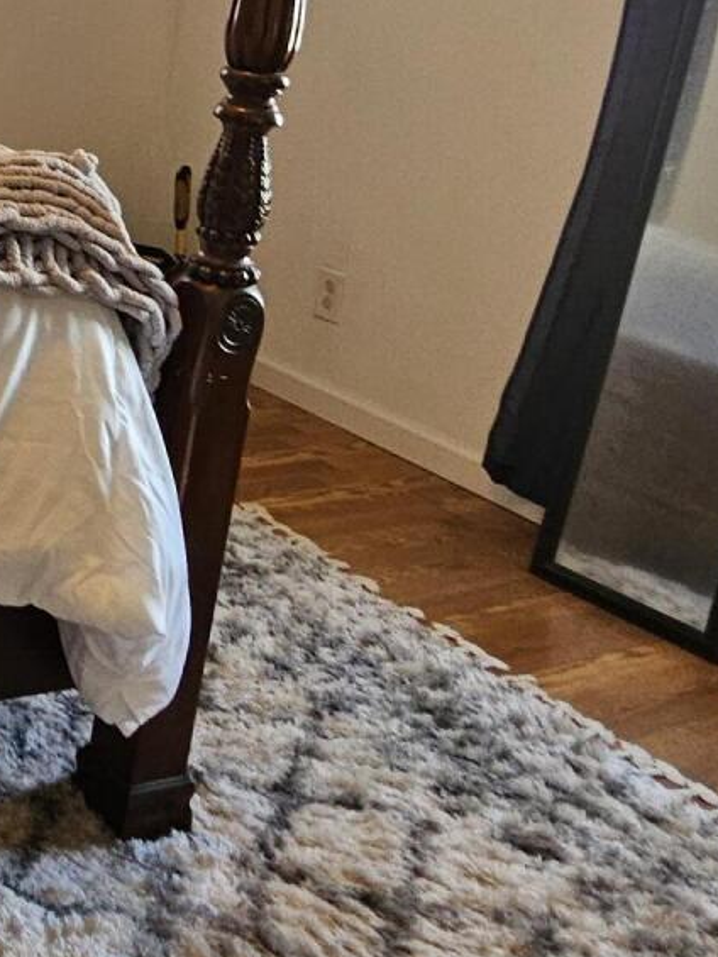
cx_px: -190
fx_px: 1272
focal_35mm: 46
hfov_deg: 27.0
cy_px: 173
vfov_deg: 39.4
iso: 320
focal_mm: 2.2
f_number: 2.2
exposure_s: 1/60
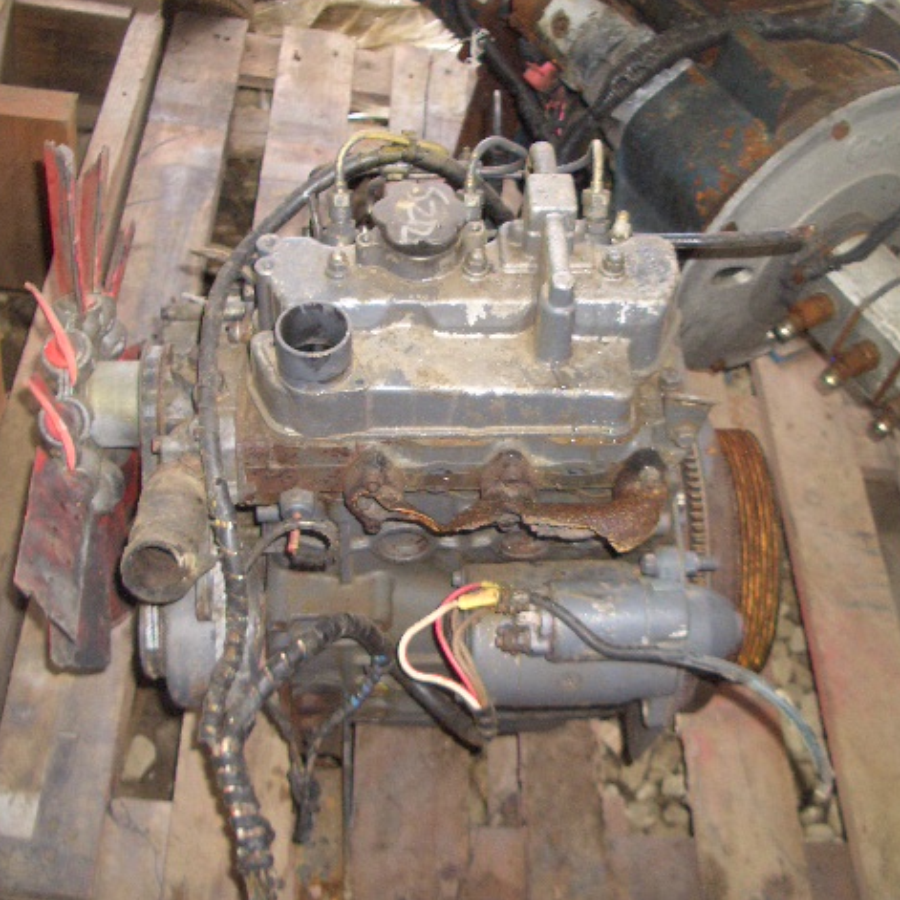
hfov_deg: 40.0
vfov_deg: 40.0
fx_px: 1235
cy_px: 445
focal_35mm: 42
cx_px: 430
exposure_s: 1/60
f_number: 2.6
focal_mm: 5.8
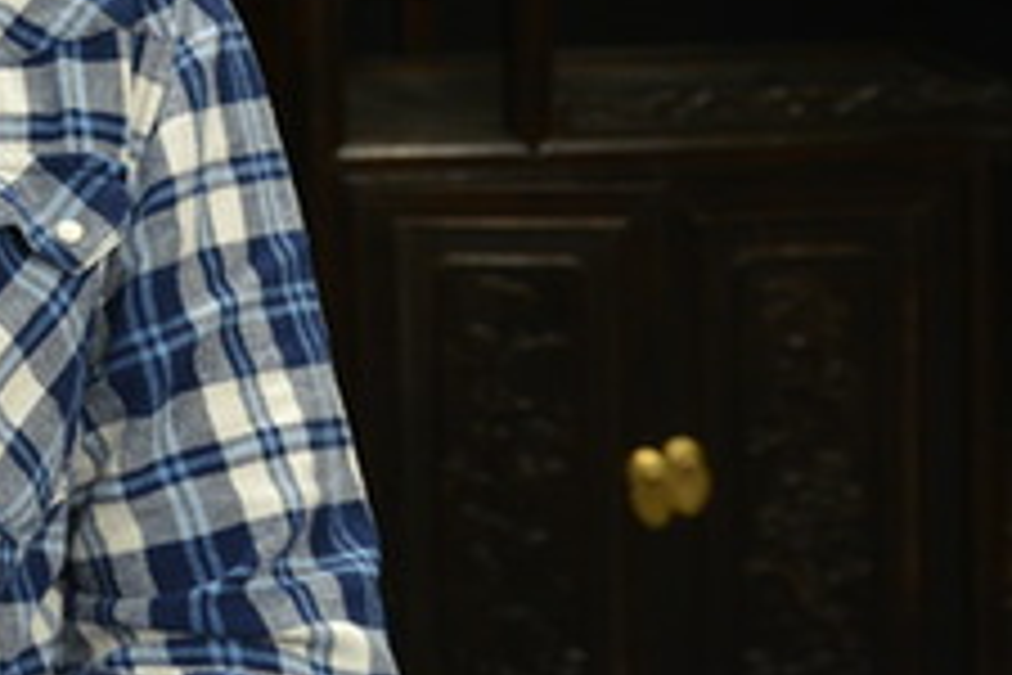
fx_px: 3767
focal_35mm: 134
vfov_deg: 10.0
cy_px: -256
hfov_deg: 14.4
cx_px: -425
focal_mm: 45
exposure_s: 1/100
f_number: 4.5
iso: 800
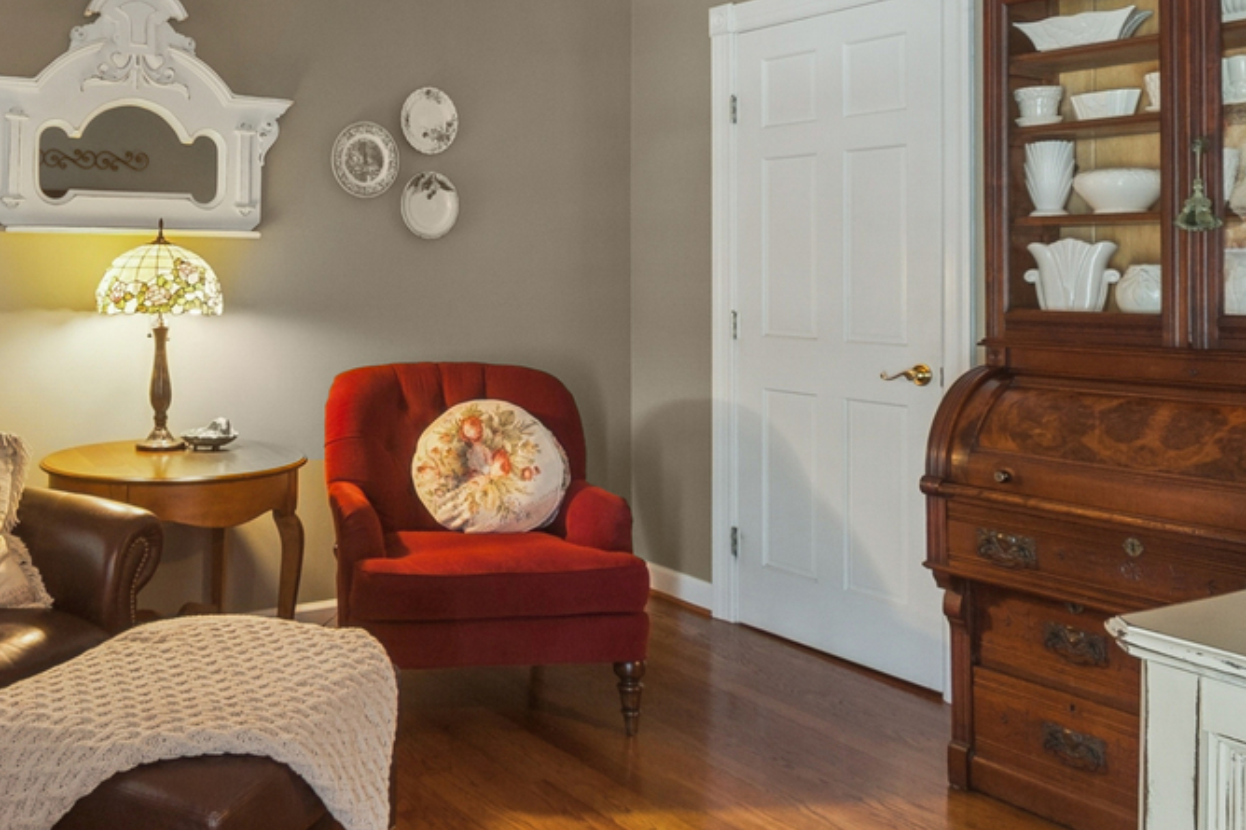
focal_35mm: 34
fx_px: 1176
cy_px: 270
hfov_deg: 53.1
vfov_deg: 38.4
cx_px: 299
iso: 400
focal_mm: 14
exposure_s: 1/13
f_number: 8
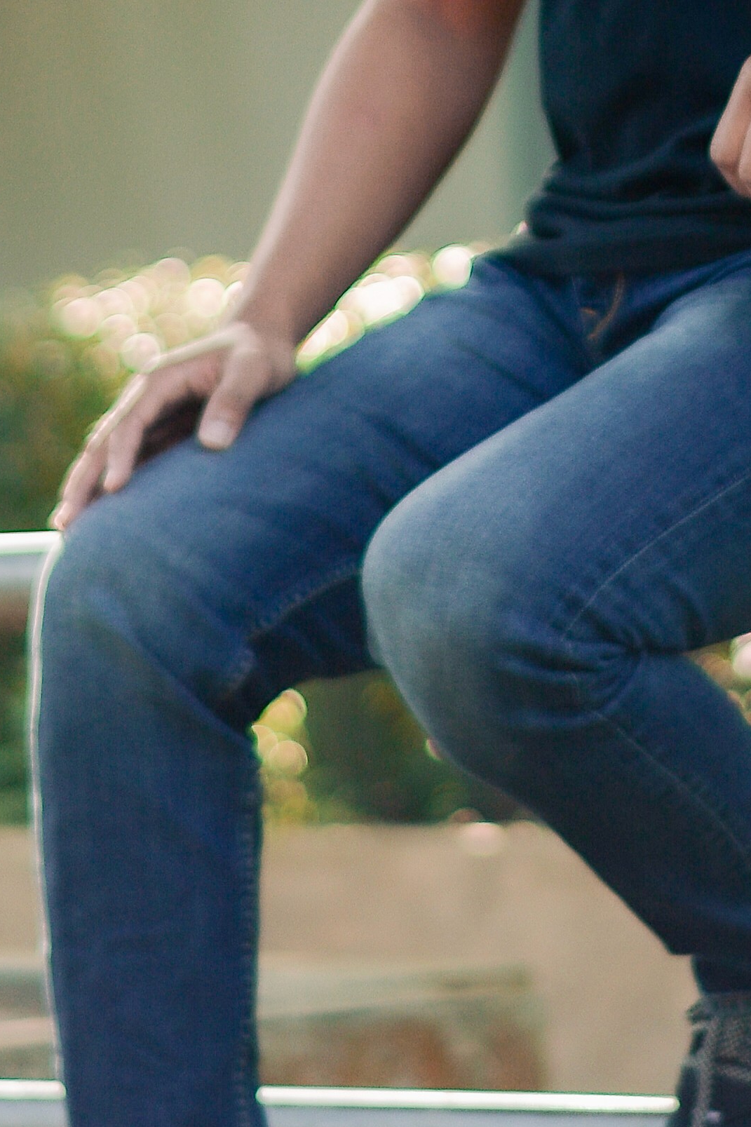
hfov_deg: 4.9
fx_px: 8763
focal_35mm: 280
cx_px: 597
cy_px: -253
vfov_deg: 7.3
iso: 100
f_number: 1.8
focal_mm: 50
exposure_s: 1/500
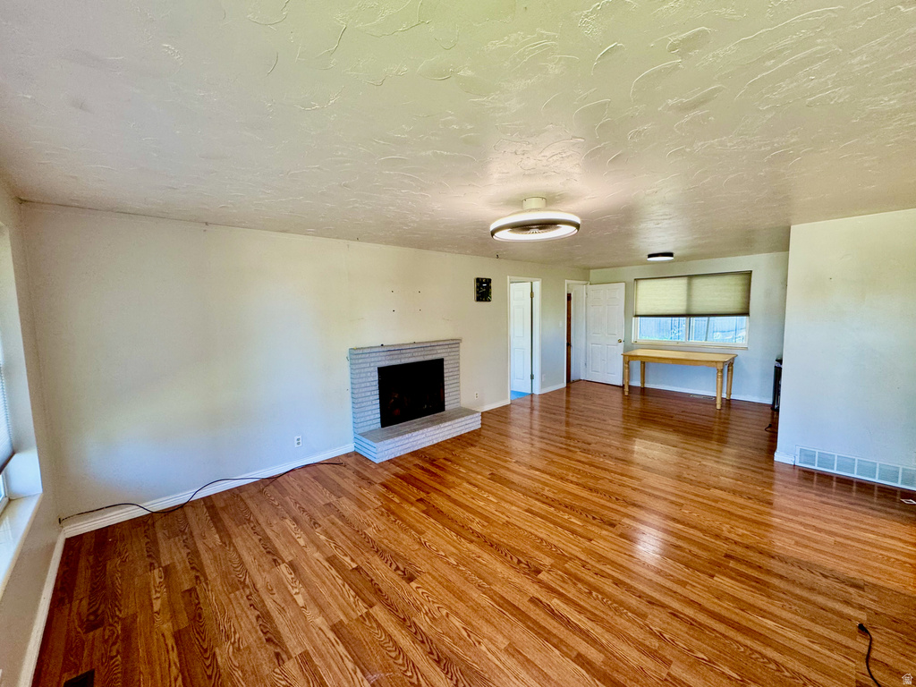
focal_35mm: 14
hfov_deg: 102.1
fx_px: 370
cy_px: 344
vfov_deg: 85.7
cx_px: 458
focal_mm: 2.22
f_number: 2.2
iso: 160
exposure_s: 1/60
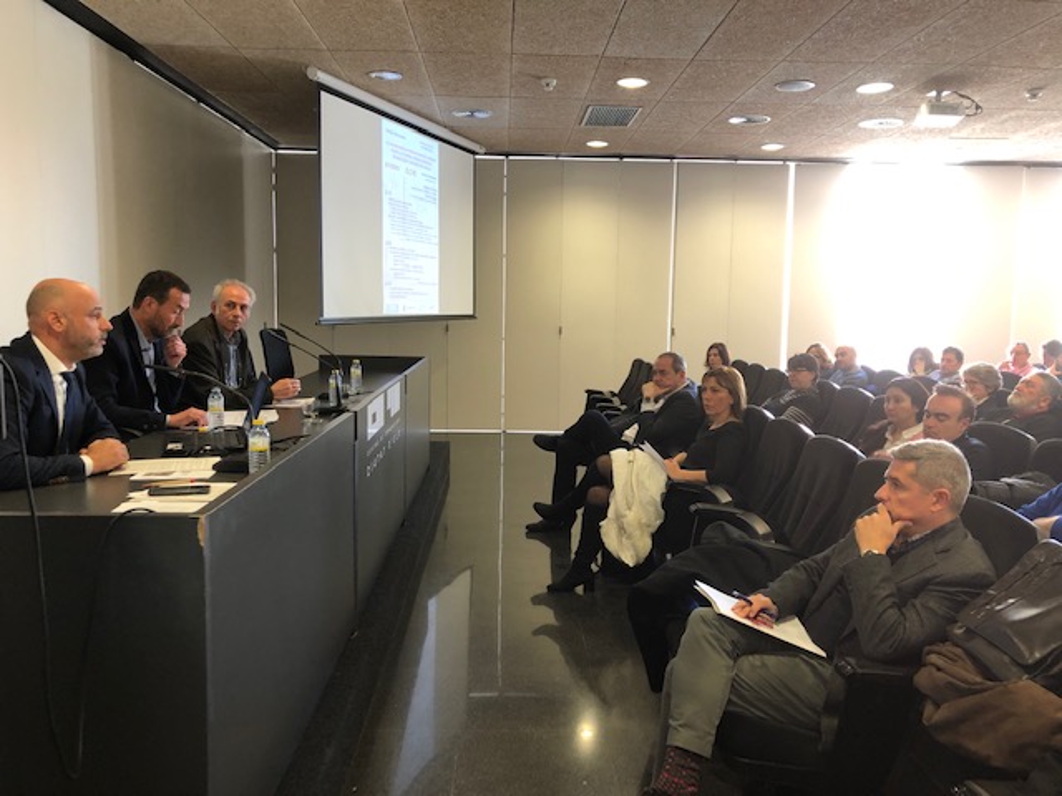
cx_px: 531
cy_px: 398
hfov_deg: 63.4
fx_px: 859
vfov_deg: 49.7
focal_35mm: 28
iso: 40
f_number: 1.8
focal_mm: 3.99
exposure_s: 1/15
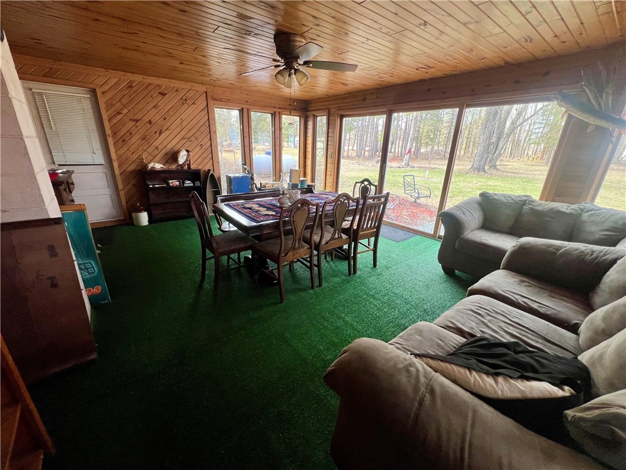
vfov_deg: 89.9
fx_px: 235
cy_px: 235
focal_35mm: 13
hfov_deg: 106.2
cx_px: 313
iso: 80
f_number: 1.8
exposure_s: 1/99
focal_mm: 1.57
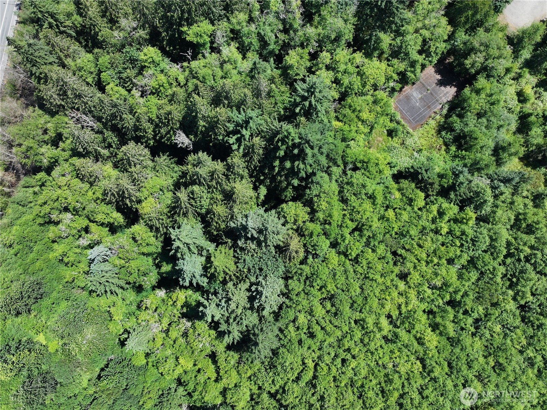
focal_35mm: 24
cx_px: 274
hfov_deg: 71.6
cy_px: 205
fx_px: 379
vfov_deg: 56.8
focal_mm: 12.29
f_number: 2.8
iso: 100
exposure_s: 1/1000
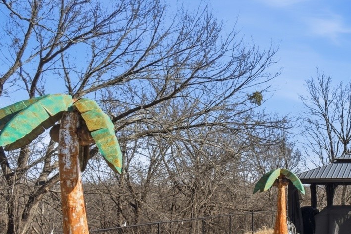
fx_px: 390
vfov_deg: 32.7
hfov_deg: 36.4
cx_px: 430
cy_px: 176
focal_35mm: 40
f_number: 13
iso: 250
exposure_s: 1/1600
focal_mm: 10
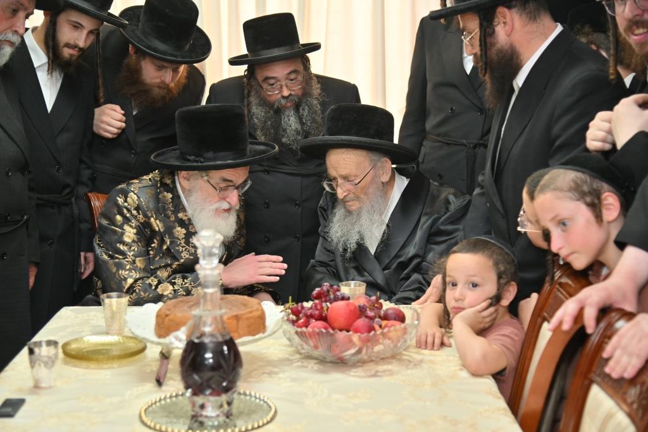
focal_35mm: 58
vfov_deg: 23.4
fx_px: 1044
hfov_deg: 34.5
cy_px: 216
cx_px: 324
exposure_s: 1/160
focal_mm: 58
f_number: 4
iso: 800
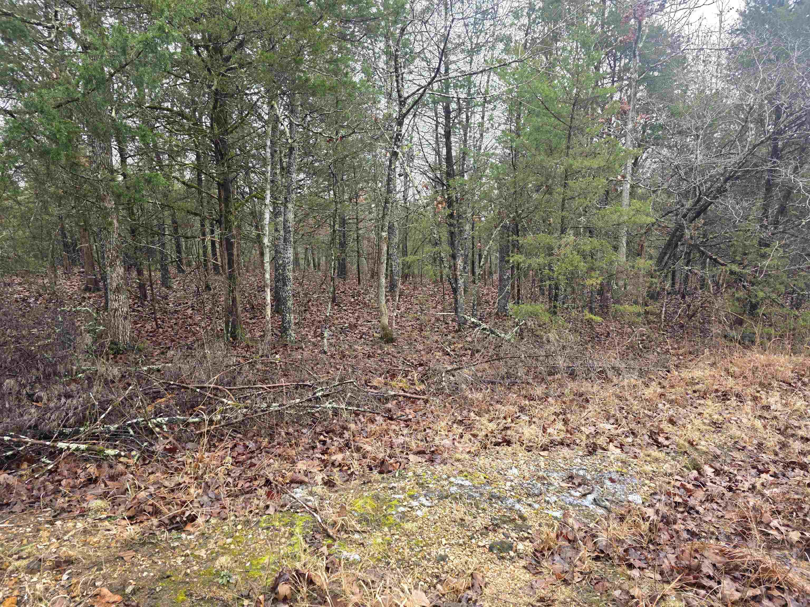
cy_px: 304
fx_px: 538
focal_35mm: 23
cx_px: 405
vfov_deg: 58.9
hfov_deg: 73.9
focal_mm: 6.3
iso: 100
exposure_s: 1/180
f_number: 1.7
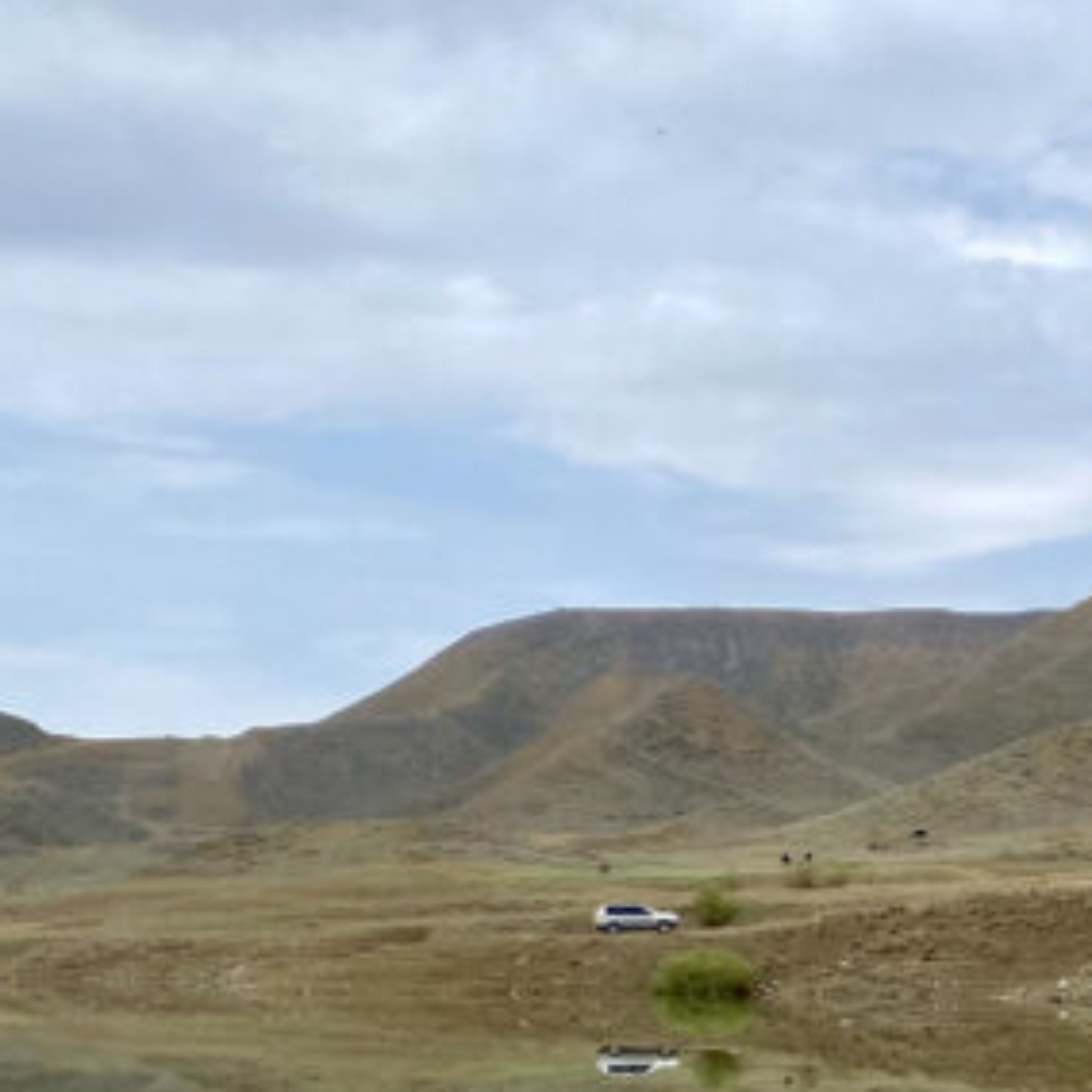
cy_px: 1119
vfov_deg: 20.2
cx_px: 1242
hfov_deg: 19.8
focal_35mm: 83
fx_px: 2962
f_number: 1.8
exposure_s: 1/3731
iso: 32
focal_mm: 4.25
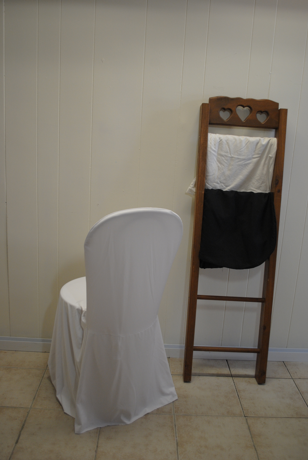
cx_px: 154
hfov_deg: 40.1
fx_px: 422
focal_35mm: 33
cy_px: 230
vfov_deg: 57.2
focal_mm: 22
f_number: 4
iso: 400
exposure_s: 1/60
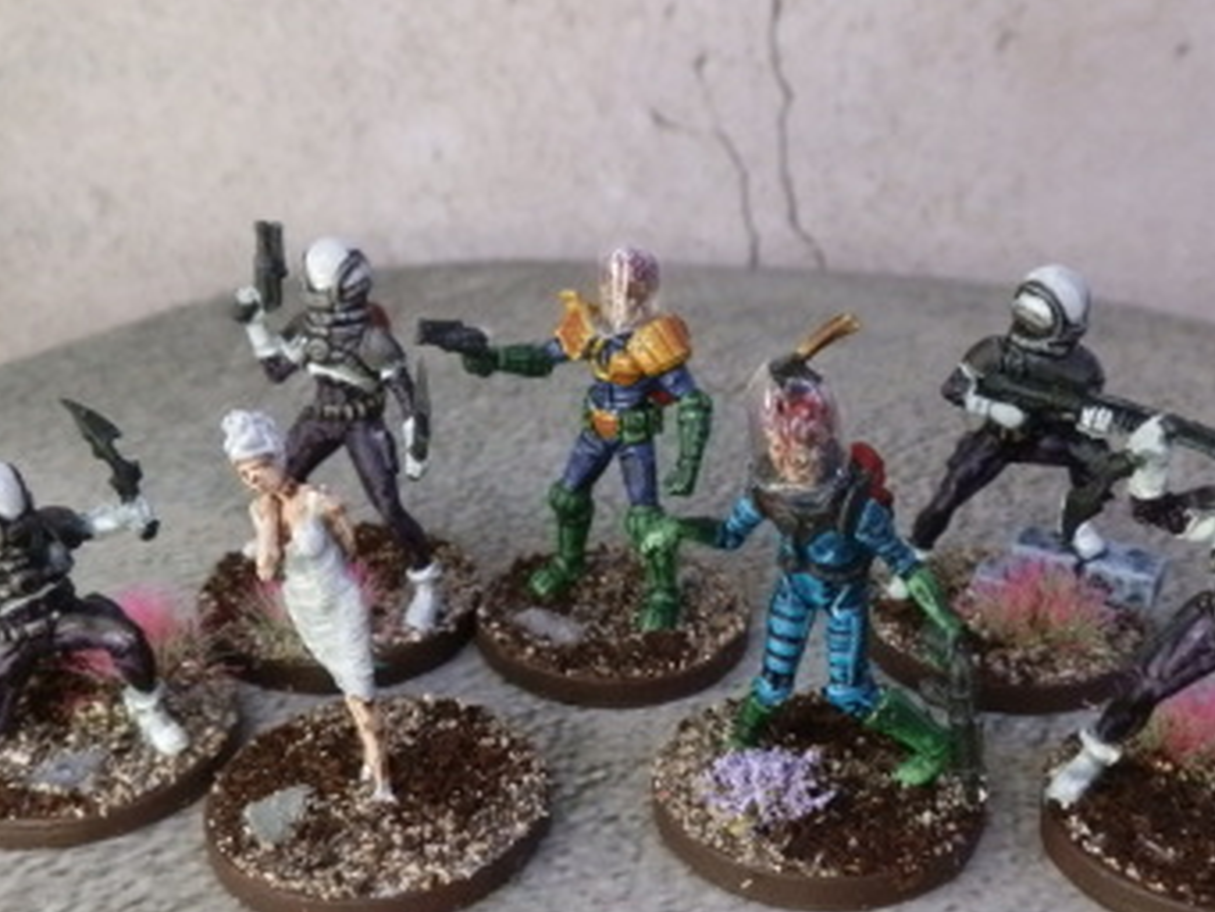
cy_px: 481
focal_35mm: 44
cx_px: 645
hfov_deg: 42.9
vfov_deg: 32.9
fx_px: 1545
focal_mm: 5
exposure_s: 1/125
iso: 400
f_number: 3.1
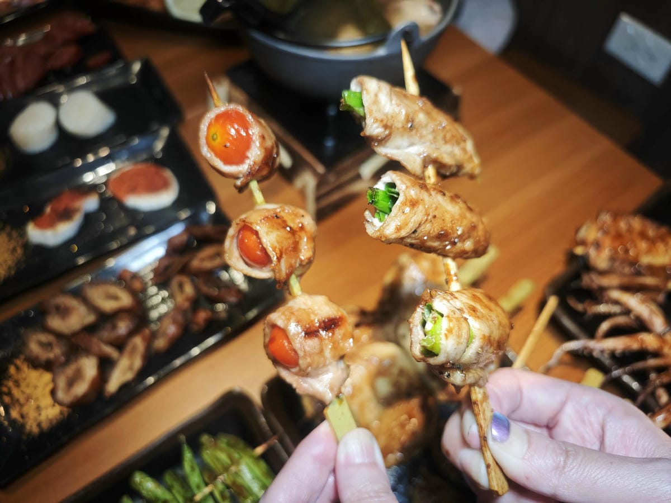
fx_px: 446
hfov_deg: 73.9
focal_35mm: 23
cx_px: 336
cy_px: 252
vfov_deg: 58.9
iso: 3200
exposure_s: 1/400
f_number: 2
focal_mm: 8.72
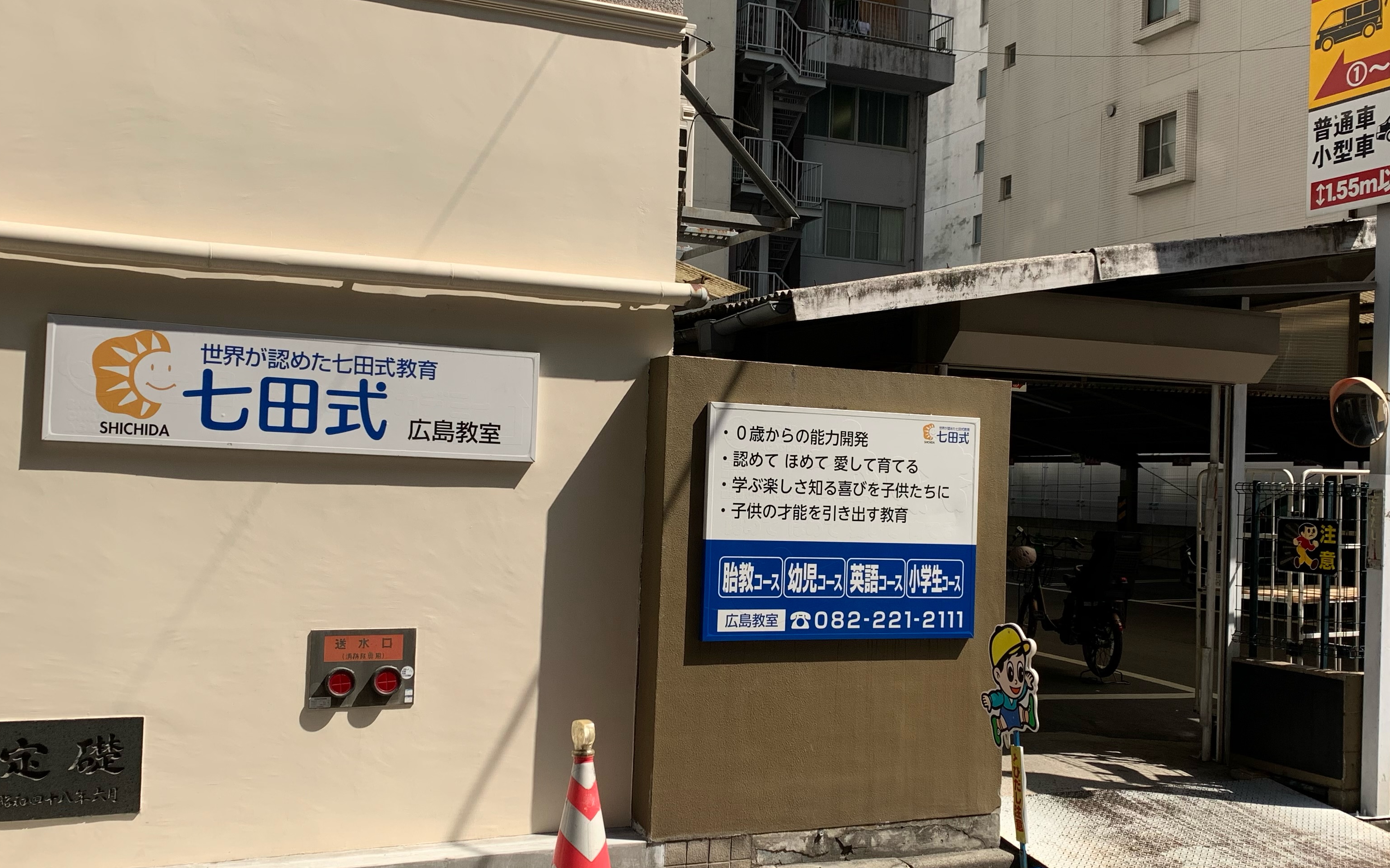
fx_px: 1364
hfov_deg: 54.0
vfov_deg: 35.3
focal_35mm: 36
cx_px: 707
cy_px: 491
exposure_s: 1/1953
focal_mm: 4.25
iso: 25
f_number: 1.8
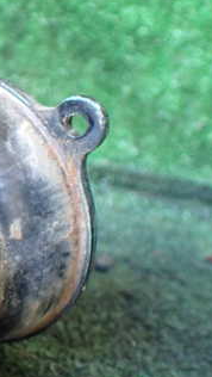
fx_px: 619
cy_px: 214
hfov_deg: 17.6
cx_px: -100
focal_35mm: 62
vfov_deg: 33.8
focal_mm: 5.4
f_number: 2.3
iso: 800
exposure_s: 1/60
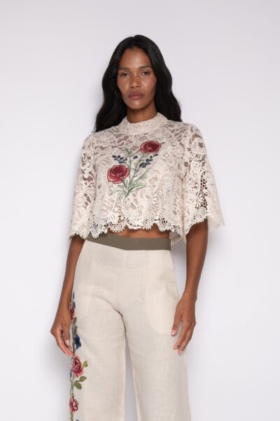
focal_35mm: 48
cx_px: 140
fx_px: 561
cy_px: 210
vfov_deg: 41.1
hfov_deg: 28.0
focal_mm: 48
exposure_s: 1/160
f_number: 7.1
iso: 200
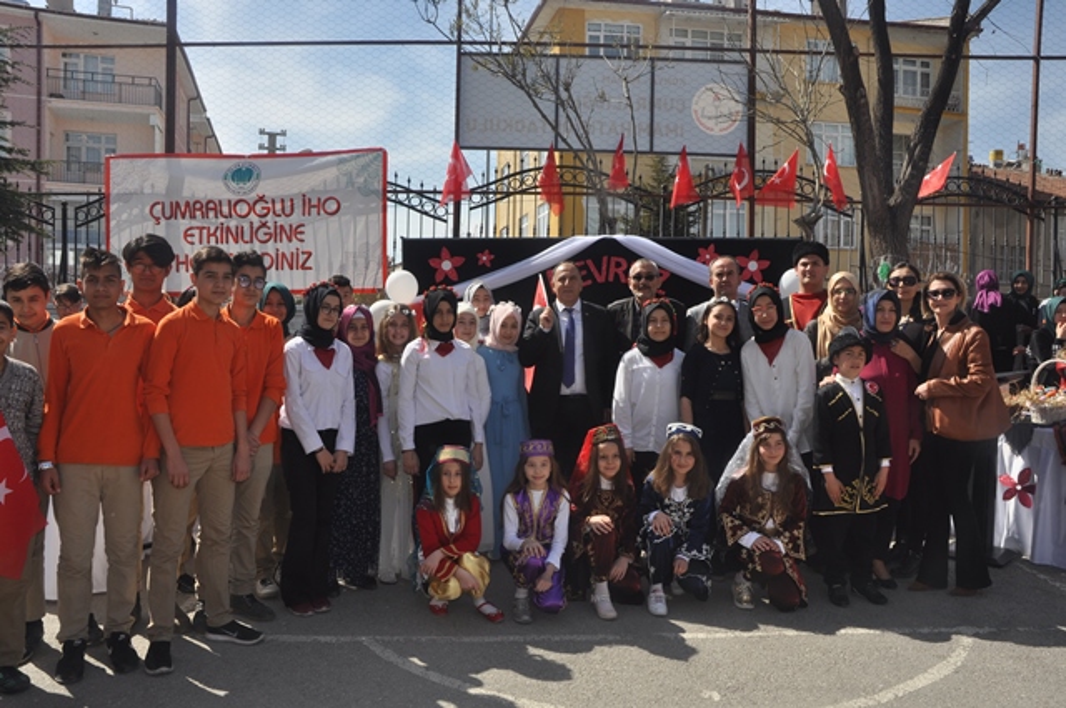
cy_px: 354
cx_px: 533
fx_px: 798
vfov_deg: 47.8
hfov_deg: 67.4
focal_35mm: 27
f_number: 13
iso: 200
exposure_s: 1/200
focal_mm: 18
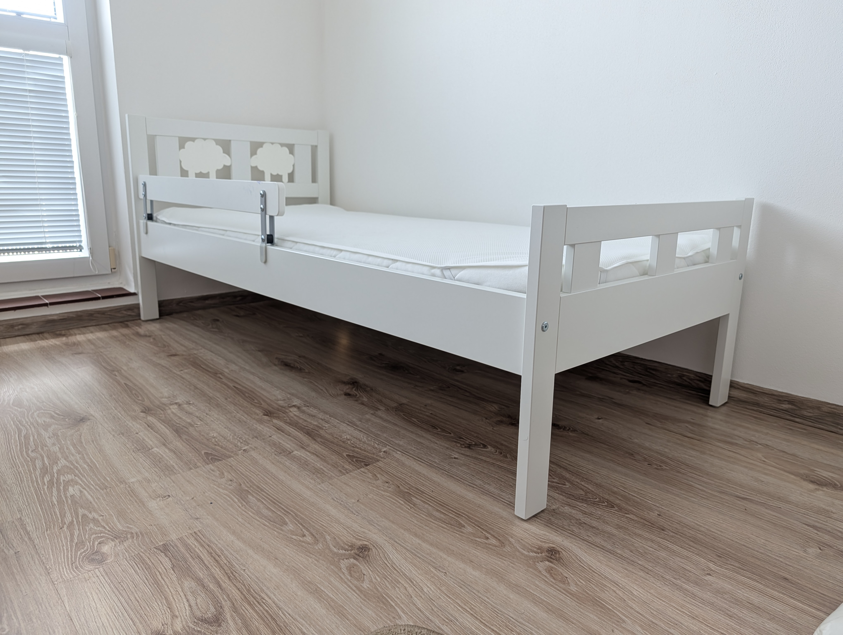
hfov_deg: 71.5
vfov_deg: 56.9
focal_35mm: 24
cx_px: 422
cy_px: 318
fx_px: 585
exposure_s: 1/43.3
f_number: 1.68
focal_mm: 6.9
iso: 120
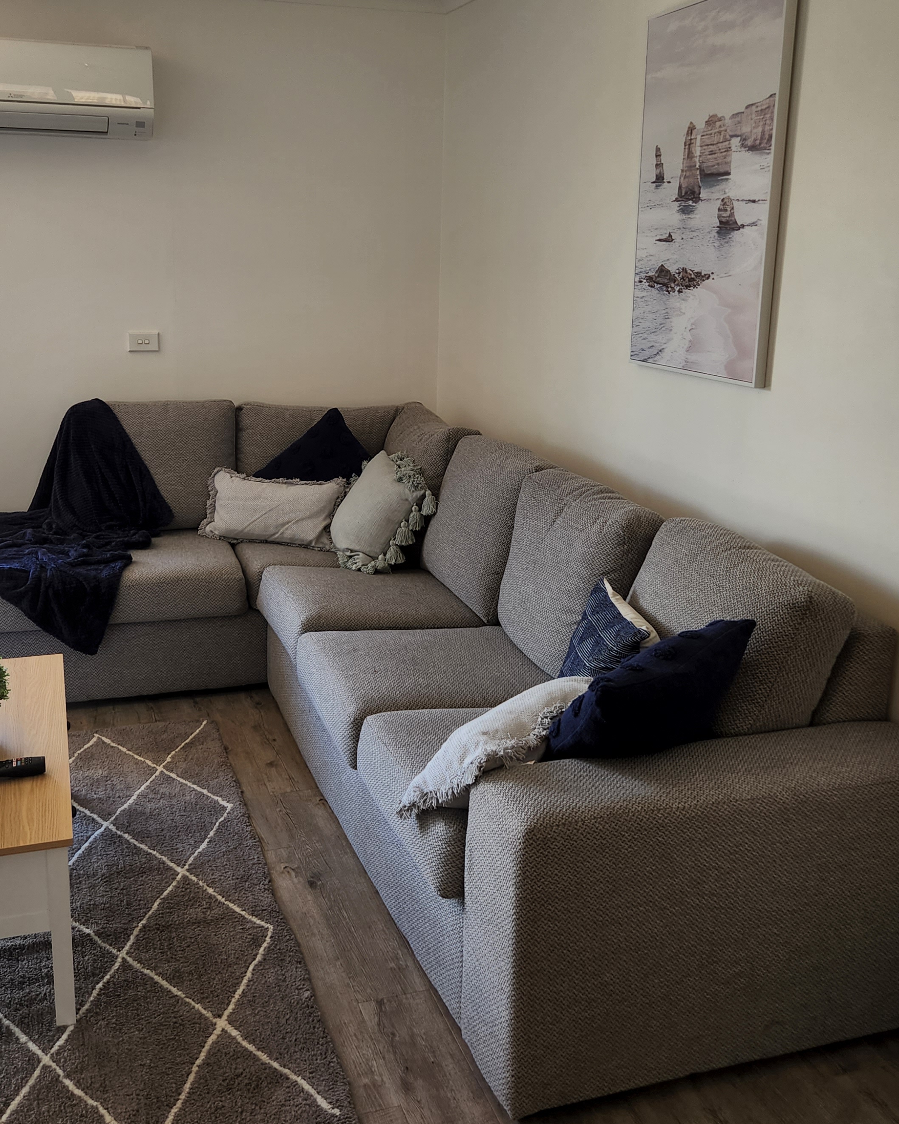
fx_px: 1131
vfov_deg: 52.7
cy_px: 501
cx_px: 415
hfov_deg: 43.3
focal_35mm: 34
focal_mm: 5.4
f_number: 1.8
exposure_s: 1/180
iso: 100
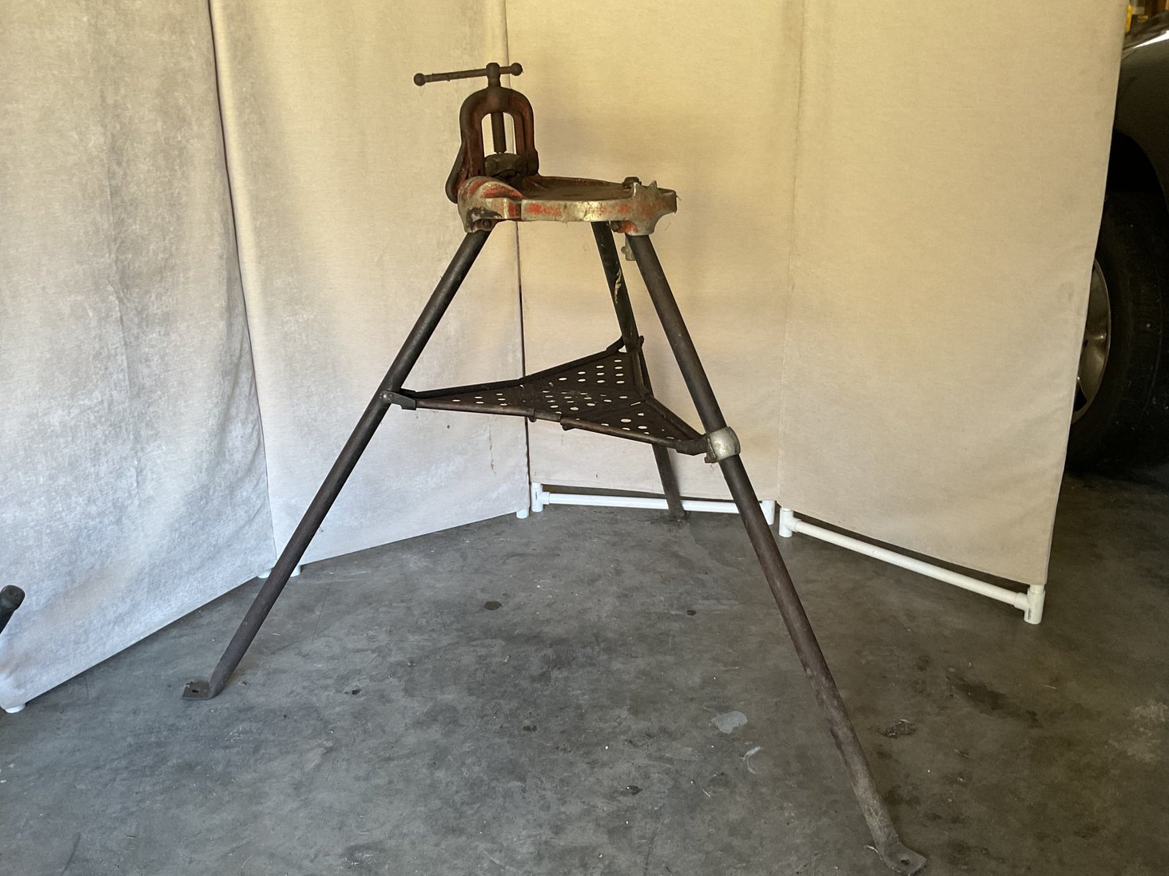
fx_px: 1013
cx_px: 578
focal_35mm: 30
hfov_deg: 60.0
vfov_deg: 46.8
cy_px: 444
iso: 125
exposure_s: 1/60
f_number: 1.8
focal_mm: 3
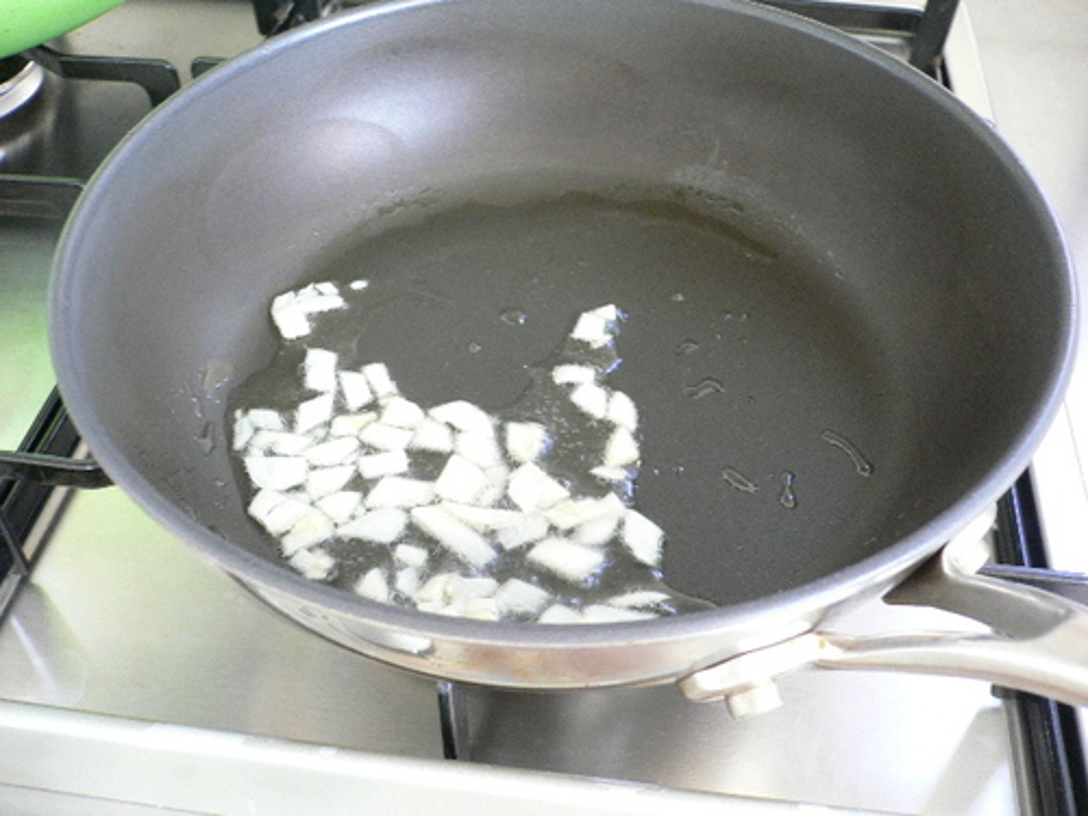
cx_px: 544
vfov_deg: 40.7
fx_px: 1100
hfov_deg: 52.6
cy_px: 408
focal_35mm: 35
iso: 200
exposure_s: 1/10
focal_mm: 5.8
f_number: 2.8
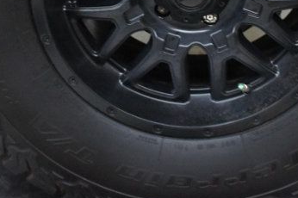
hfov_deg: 25.2
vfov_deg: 16.1
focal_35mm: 80
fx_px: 662
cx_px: 214
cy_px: -64
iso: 1600
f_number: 3.5
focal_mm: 18
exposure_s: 1/40
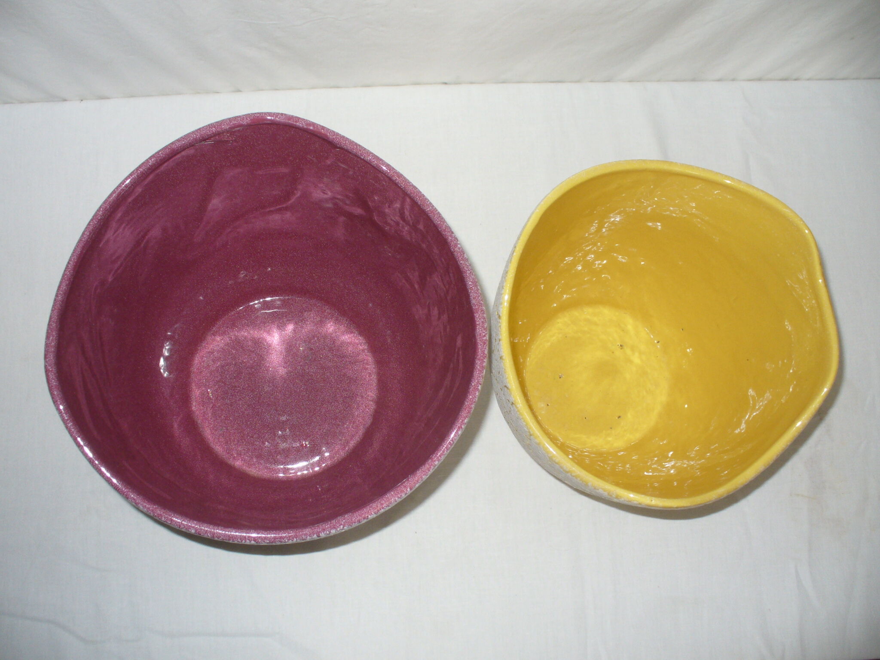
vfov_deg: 38.7
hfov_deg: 50.1
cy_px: 330
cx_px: 440
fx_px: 941
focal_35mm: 37
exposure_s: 1/30
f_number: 2.8
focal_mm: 6.1
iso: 100
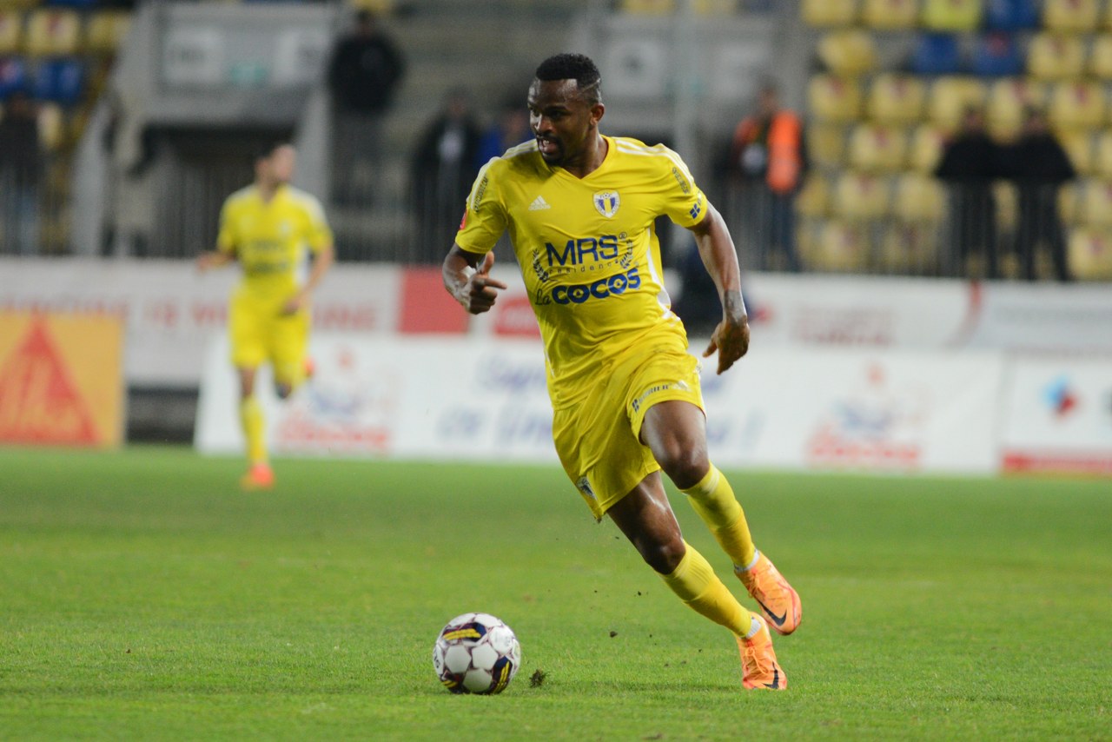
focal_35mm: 300
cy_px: 371
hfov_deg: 6.9
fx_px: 9268
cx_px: 556
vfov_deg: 4.6
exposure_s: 1/640
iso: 1600
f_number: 3.2
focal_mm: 300
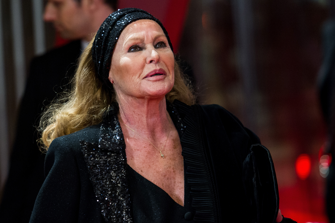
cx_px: 168
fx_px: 1488
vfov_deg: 8.6
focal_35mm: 160
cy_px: 112
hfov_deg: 12.8
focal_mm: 160
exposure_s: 1/125
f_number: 2.8
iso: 1250
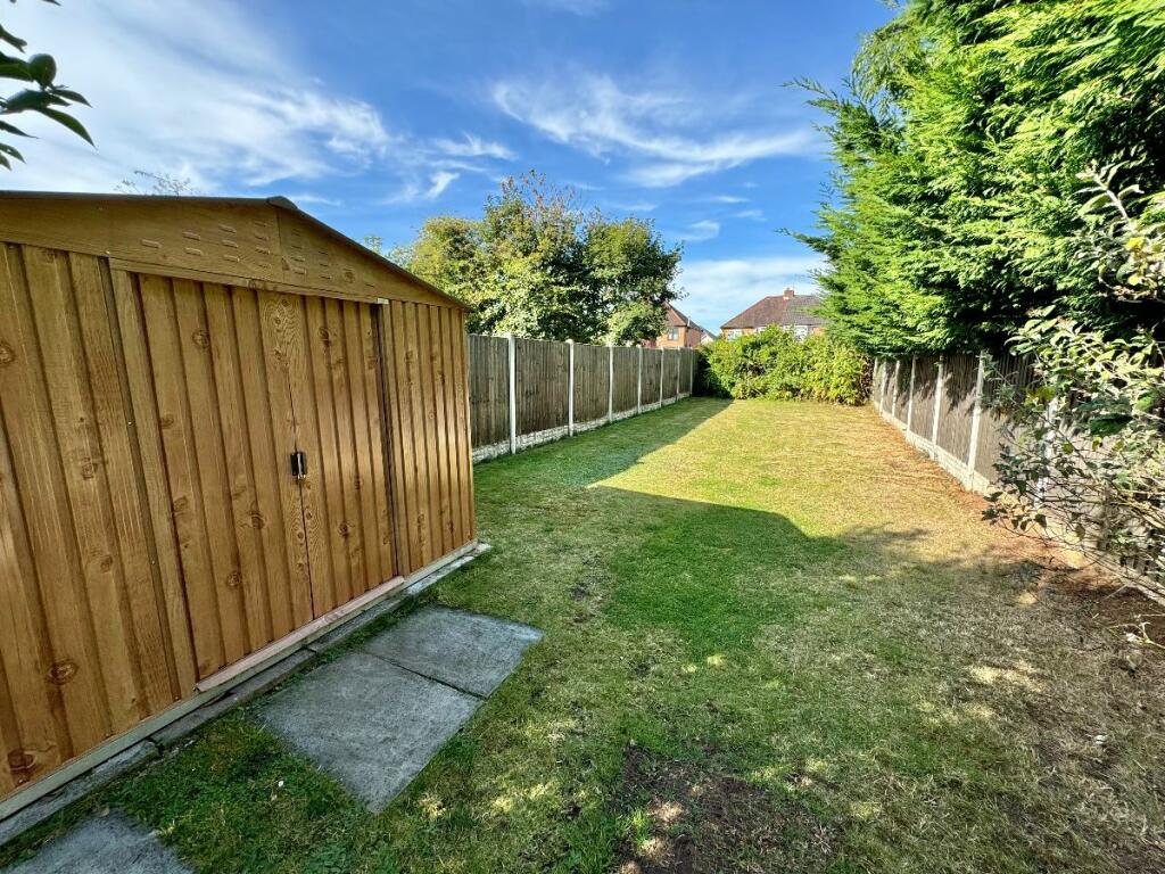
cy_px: 437
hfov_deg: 102.1
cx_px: 582
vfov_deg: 85.7
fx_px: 471
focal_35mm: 14
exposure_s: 1/544
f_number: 2.2
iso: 40
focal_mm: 2.22
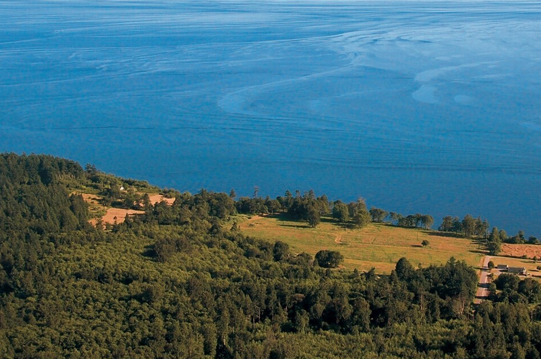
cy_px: 92
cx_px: 388
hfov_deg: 24.3
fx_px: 1244
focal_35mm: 83
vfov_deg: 16.4
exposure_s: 1/250
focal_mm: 31
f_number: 8
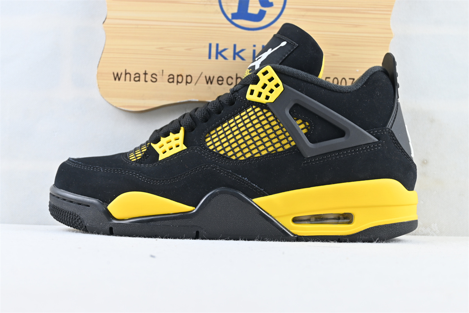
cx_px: 234
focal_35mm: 49
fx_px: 635
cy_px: 156
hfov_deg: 40.5
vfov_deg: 27.7
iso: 100
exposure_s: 1/25
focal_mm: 32.5
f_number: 5
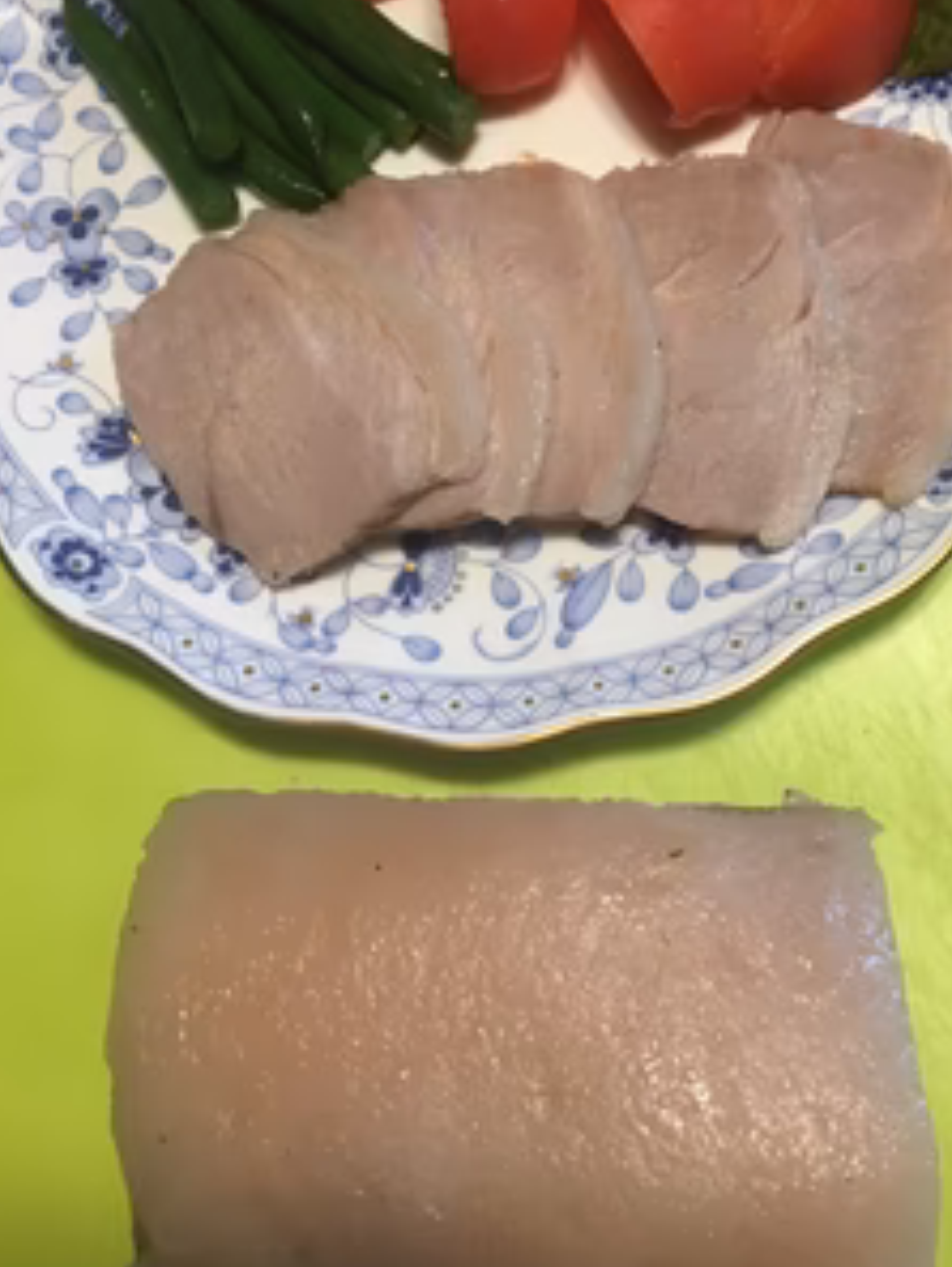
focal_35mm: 39
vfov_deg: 47.3
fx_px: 1429
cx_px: 542
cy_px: 461
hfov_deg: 36.8
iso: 50
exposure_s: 1/33
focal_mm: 4.15
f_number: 2.2
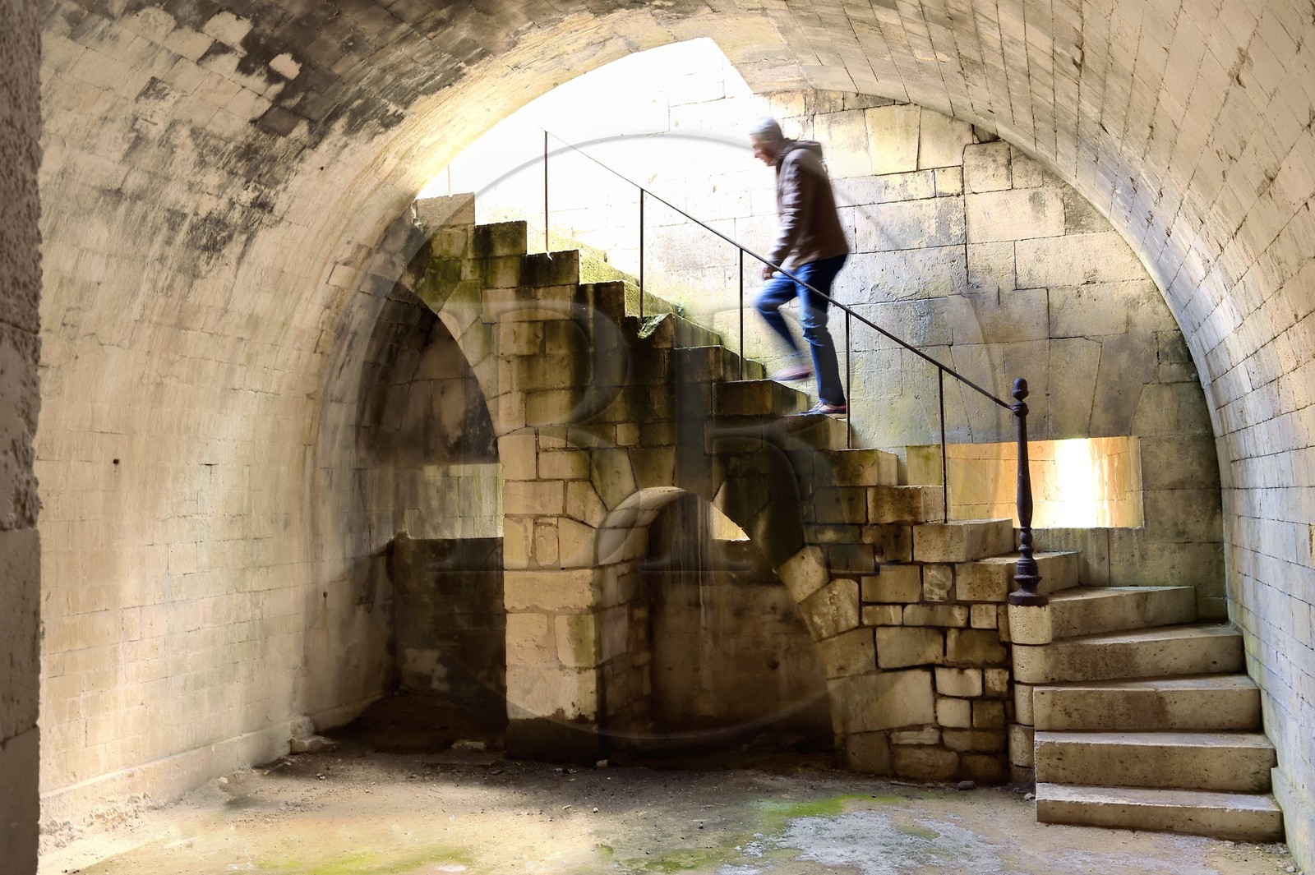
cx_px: 658
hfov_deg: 58.7
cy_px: 438
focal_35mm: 32
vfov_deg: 41.1
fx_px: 1168
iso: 1600
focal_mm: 32
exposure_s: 1/8
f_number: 9
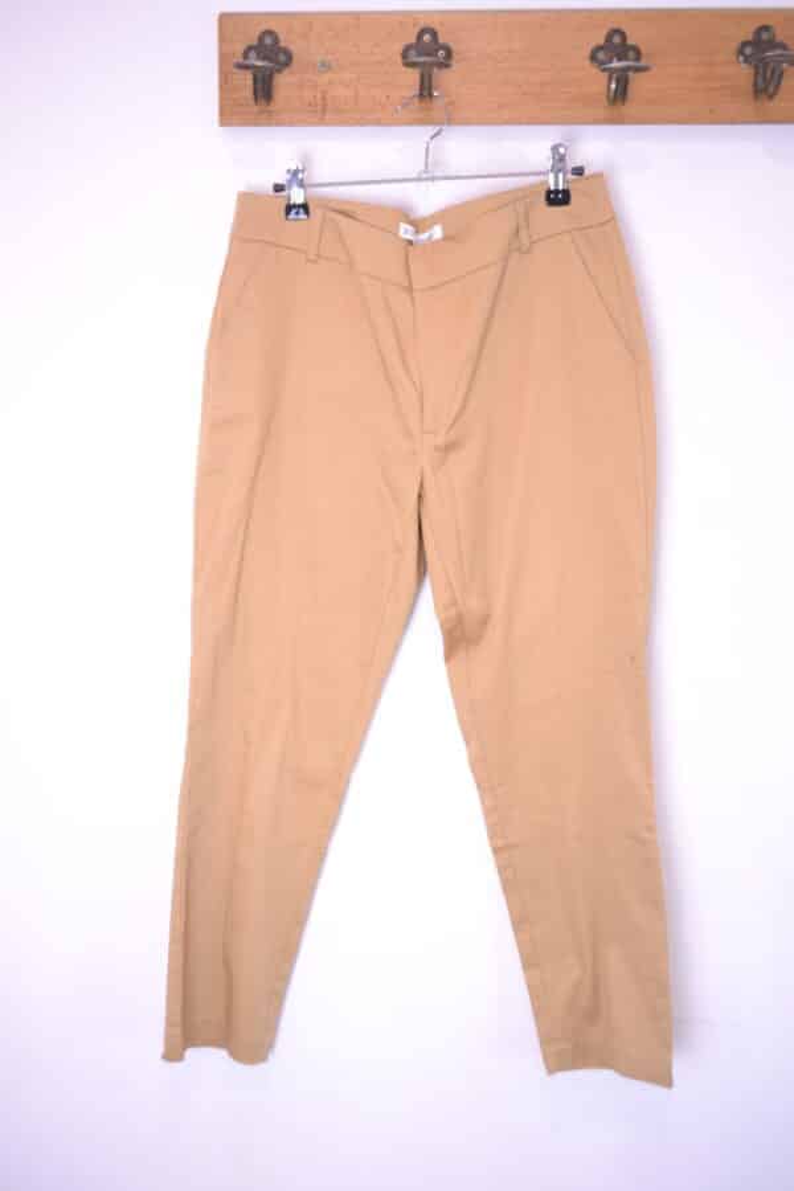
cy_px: 596
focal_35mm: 30
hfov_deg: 43.6
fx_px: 992
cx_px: 397
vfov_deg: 61.9
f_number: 3.8
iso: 200
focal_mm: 20
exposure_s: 1/15
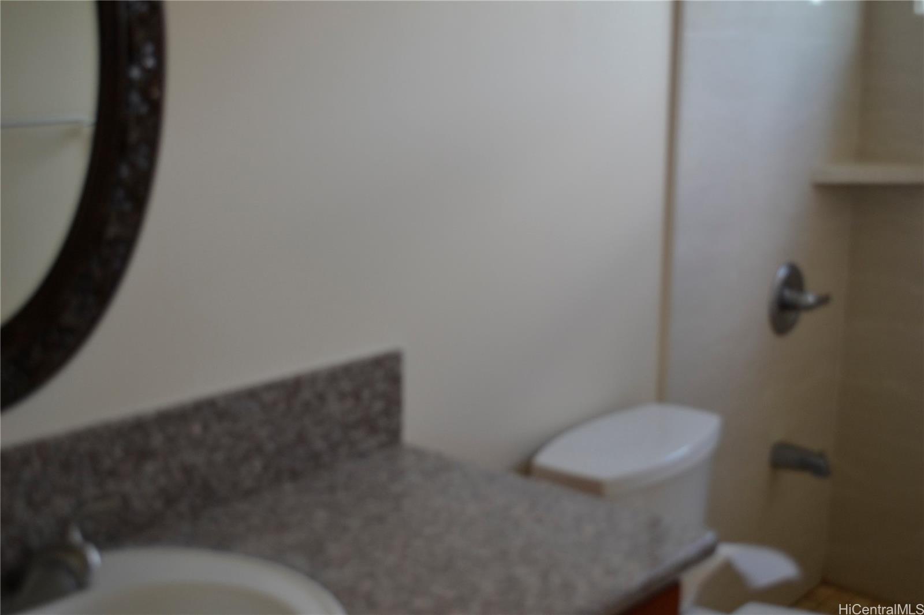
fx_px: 1155
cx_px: 462
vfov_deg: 29.9
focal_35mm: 45
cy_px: 308
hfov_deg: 43.6
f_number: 4.5
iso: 400
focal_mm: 30
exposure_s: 1/50
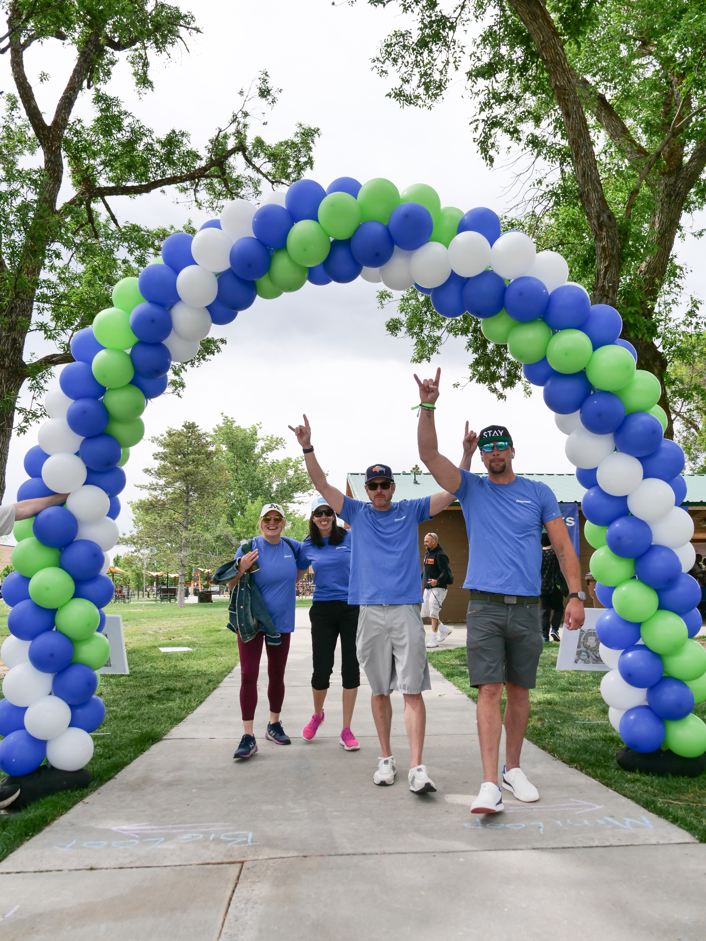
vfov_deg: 67.3
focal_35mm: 26
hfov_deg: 53.1
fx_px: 707
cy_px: 470
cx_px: 353
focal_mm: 13
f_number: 3.5
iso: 200
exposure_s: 1/2500
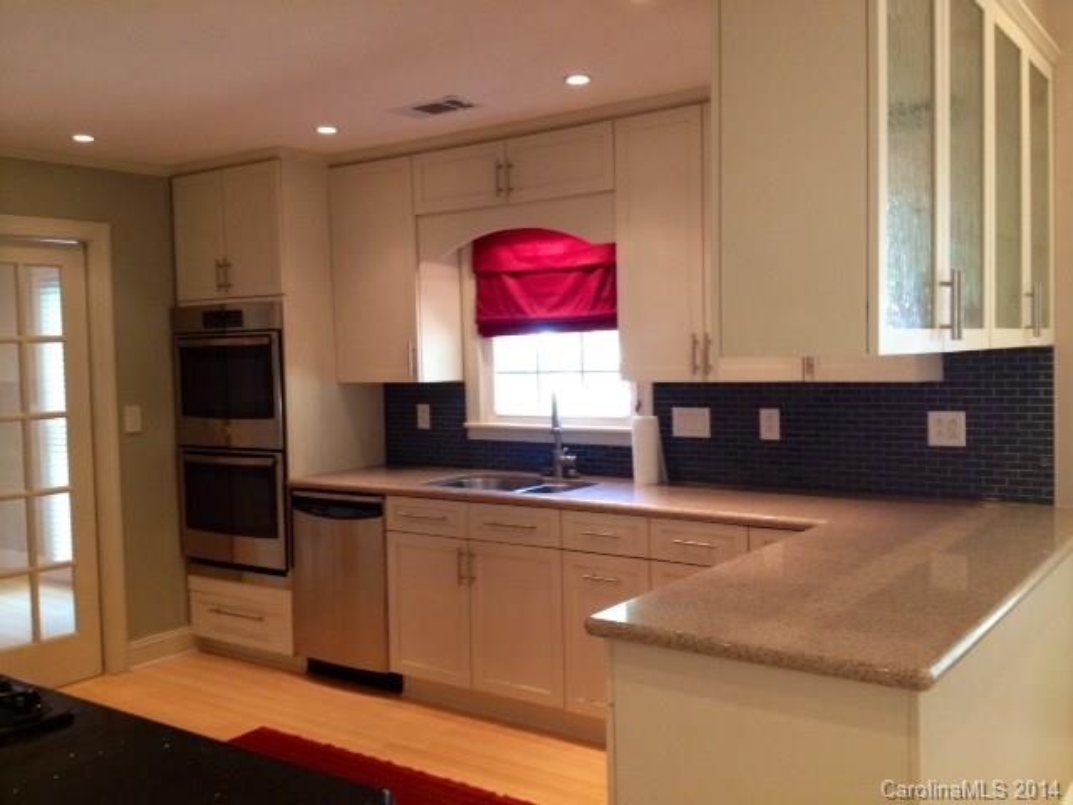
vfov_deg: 40.7
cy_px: 402
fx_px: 1085
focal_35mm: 35
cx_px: 536
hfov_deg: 52.6
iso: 200
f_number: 2.4
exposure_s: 1/20
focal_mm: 4.28
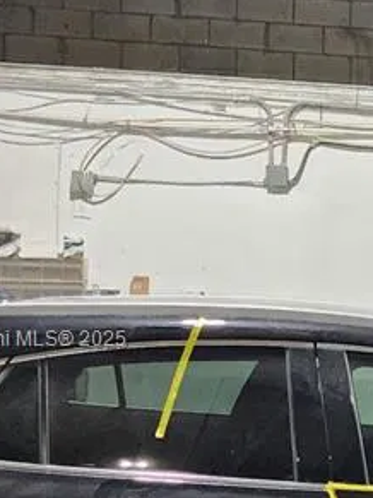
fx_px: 1366
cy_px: 341
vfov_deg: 20.6
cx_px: 583
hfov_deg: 14.4
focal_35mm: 95
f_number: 1.8
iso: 250
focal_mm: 6.4
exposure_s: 1/120
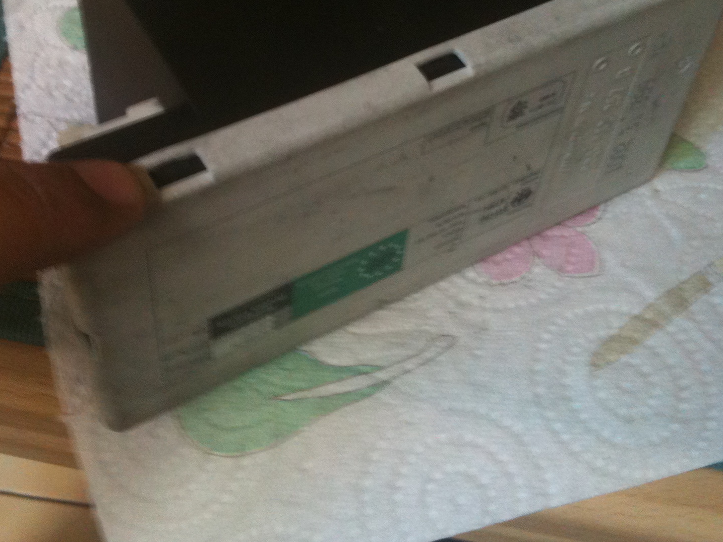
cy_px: 191
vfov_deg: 28.9
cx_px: 362
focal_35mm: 50
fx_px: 1044
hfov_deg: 38.2
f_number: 2.8
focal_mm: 3.85
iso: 160
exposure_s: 1/15
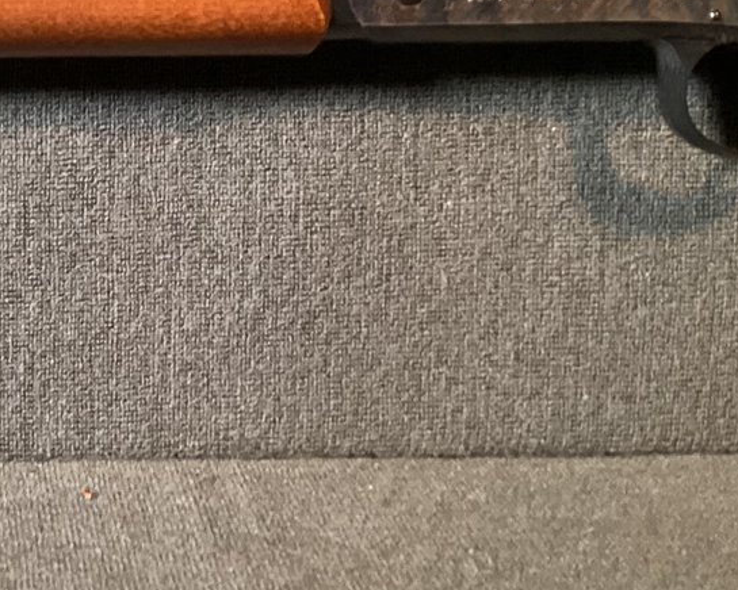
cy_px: 71
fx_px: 1835
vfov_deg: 18.0
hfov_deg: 21.6
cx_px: -71
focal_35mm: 84
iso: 400
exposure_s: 1/40
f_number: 2.4
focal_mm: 3.3
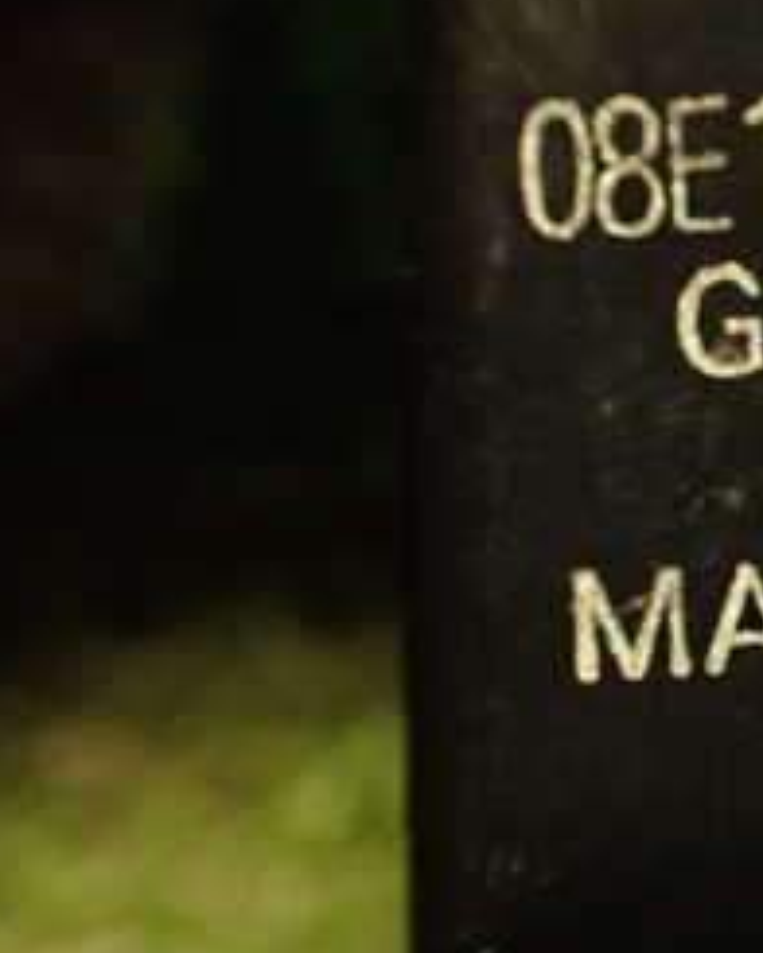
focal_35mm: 86
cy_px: 533
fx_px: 2428
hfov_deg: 16.4
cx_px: 1125
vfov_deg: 22.2
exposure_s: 1/15
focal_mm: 6.37
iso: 800
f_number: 2.5
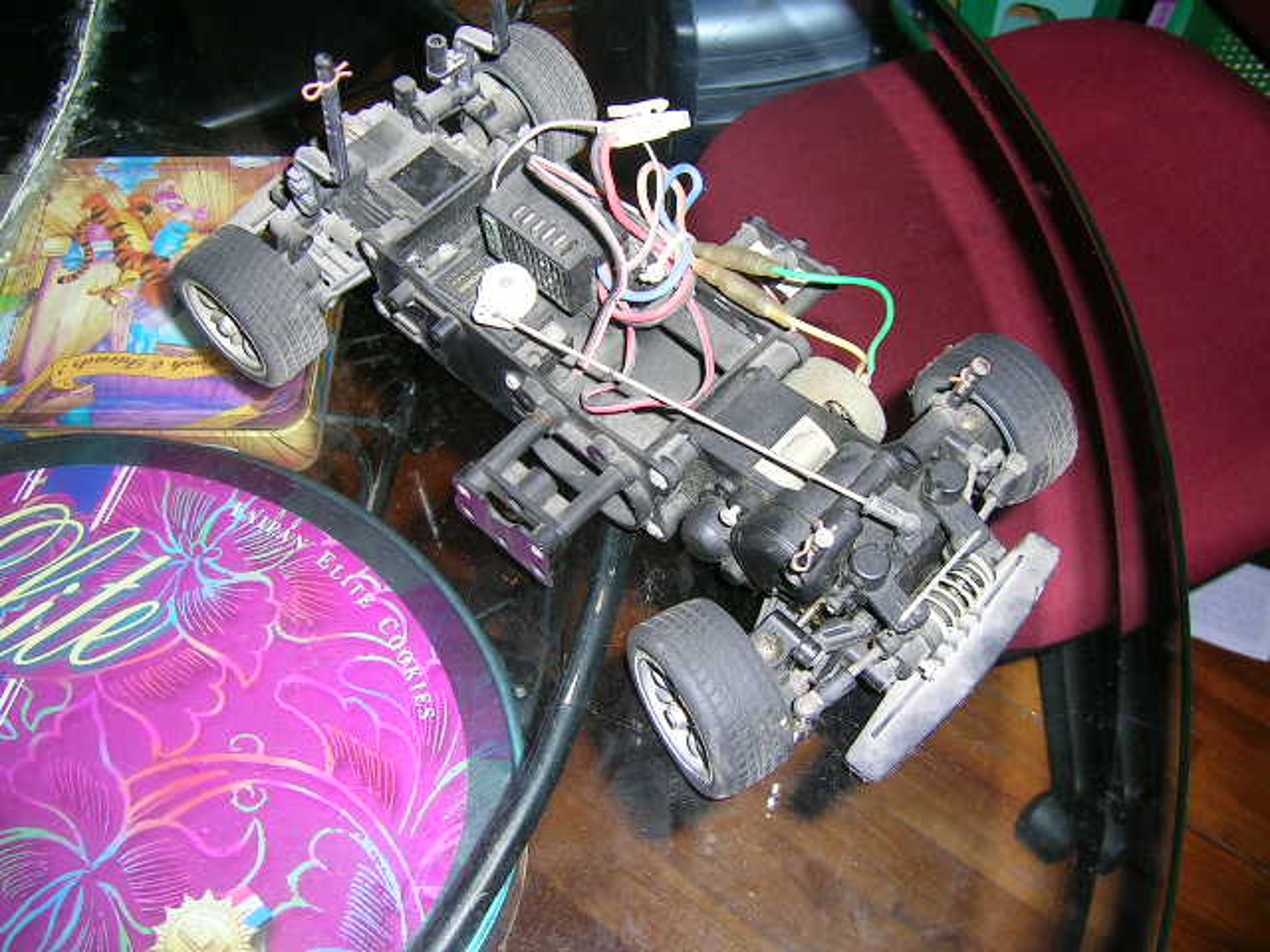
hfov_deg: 52.6
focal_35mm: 35
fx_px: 1284
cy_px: 476
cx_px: 635
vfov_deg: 40.7
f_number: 2.8
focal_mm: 5.4
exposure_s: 1/60.1
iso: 50
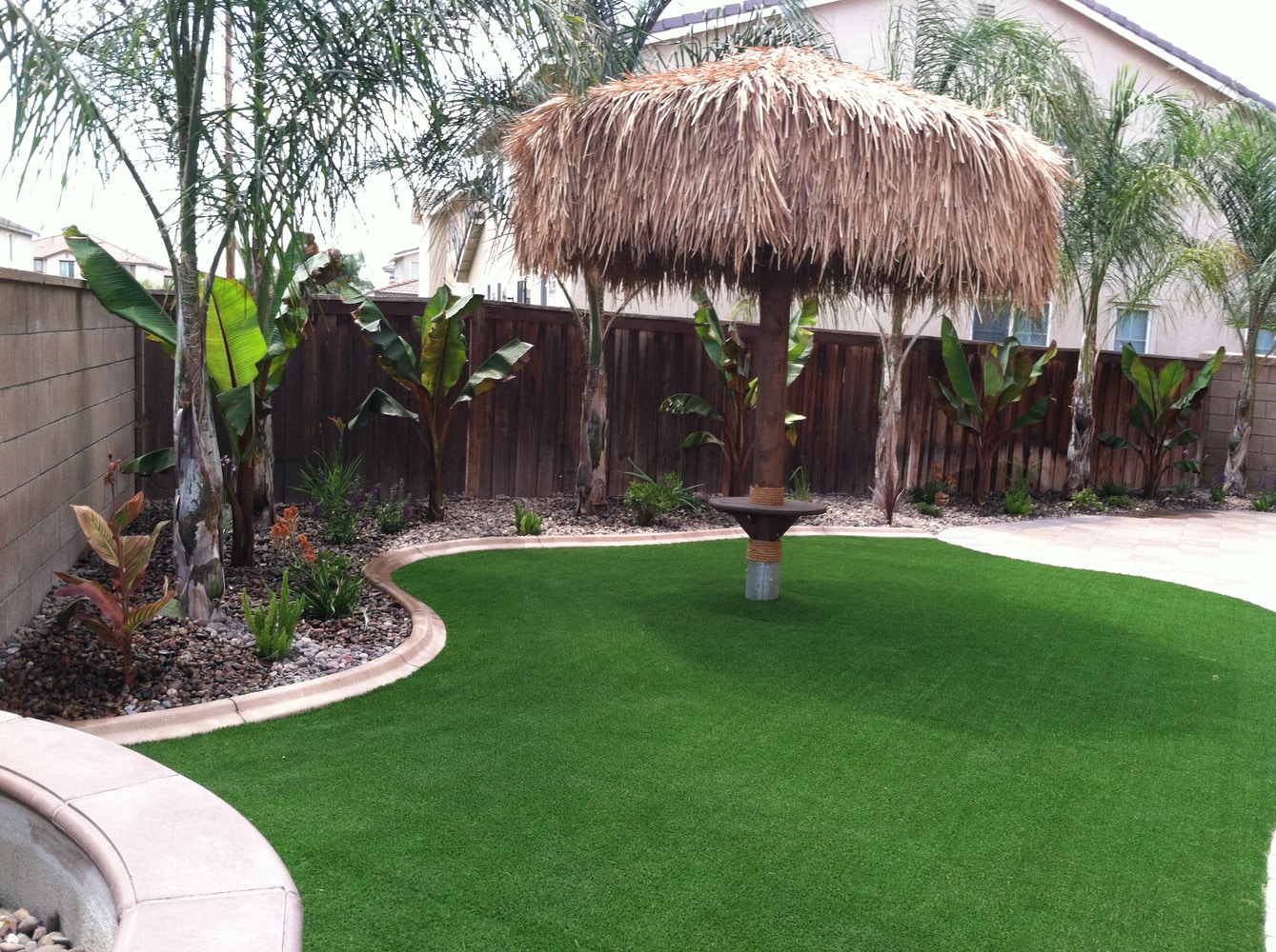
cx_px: 638
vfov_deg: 40.6
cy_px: 476
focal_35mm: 35
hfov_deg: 52.7
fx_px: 1288
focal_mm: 3.85
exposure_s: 1/188
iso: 80
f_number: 2.8
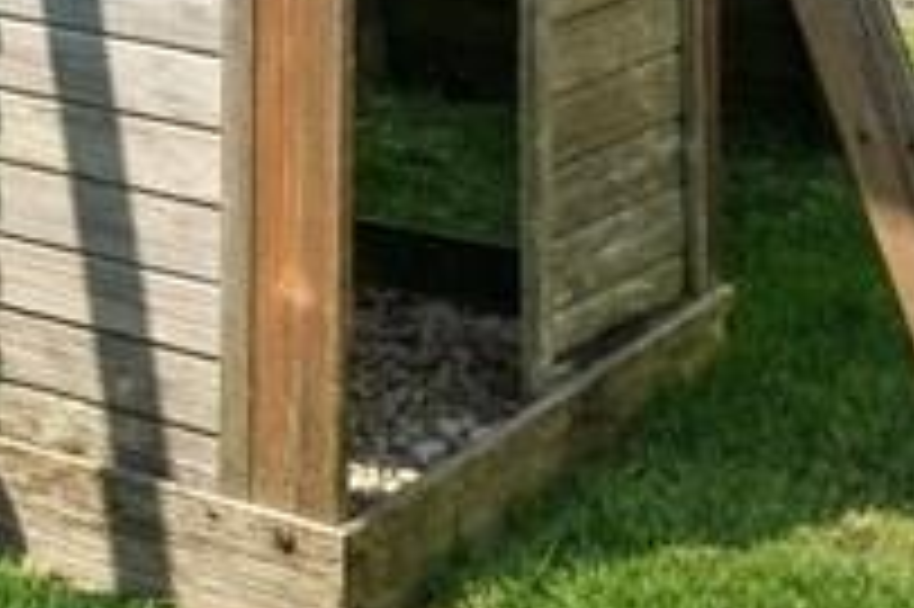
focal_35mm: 146
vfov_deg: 8.5
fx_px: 3702
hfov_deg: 10.8
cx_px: -1589
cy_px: -914
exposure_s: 1/500
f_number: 11
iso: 400
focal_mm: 18.5
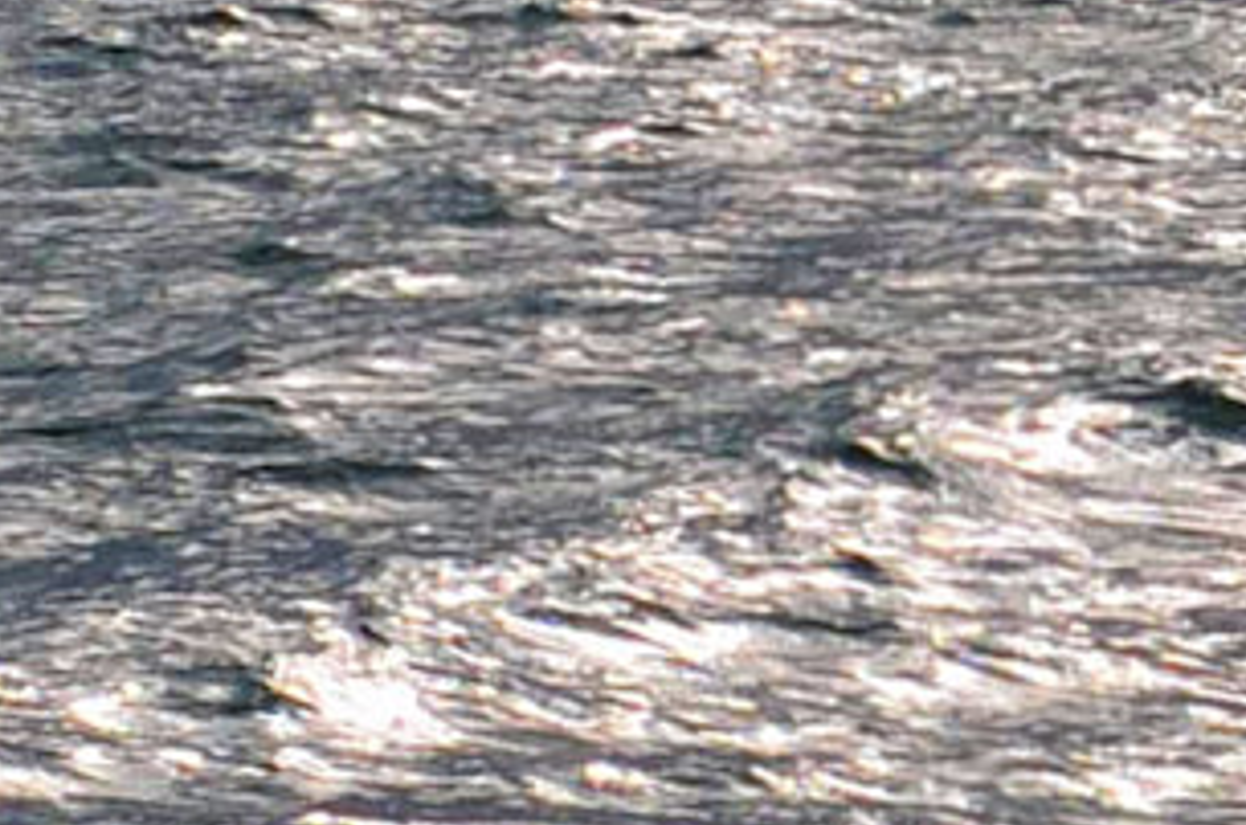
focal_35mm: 443
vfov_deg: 3.1
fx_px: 15301
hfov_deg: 4.6
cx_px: 2153
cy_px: -265
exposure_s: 1/2000
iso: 320
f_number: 8
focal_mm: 50
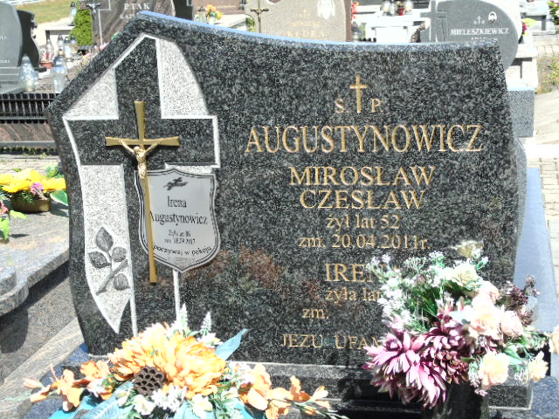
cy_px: 210
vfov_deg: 23.7
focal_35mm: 62
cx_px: 280
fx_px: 1001
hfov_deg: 31.2
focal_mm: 11
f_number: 4.5
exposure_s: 1/320
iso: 80
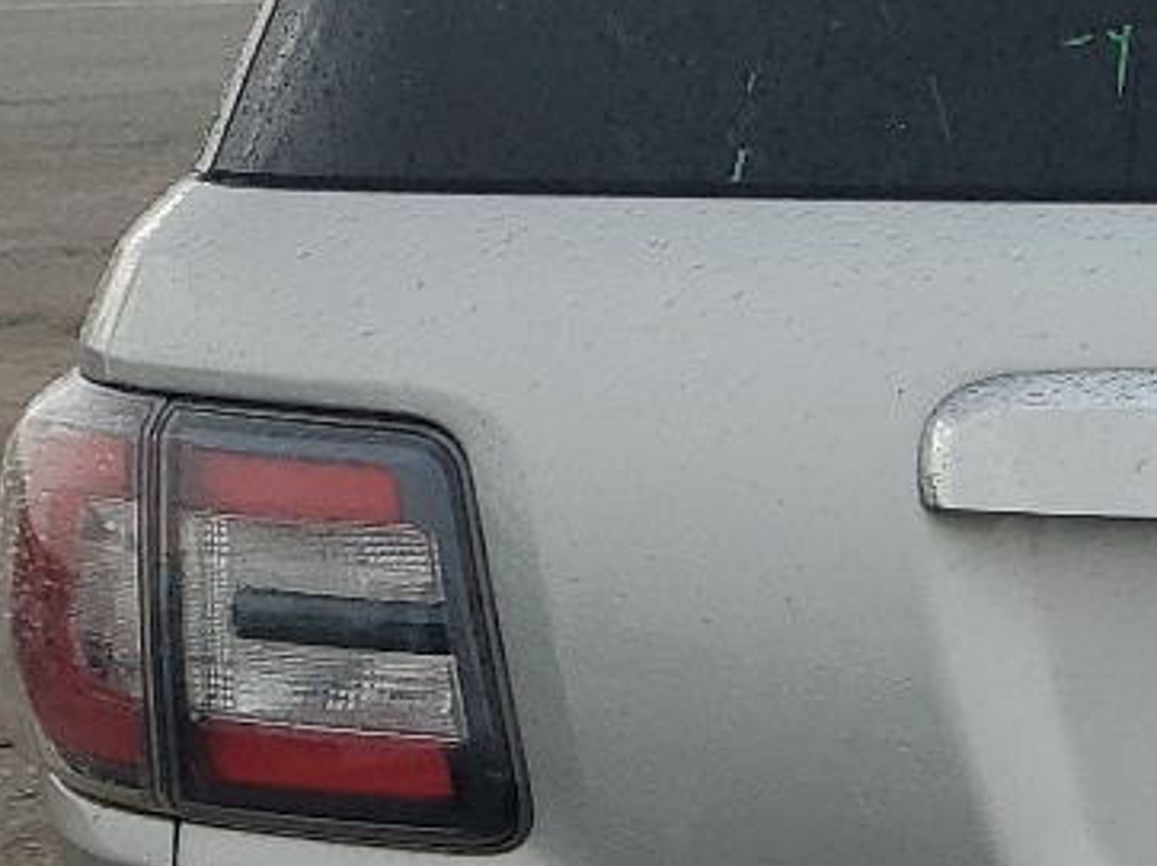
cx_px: 1729
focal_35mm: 115
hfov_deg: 15.8
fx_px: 3841
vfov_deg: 12.7
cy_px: 879
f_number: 1.5
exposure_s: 1/263
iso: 50
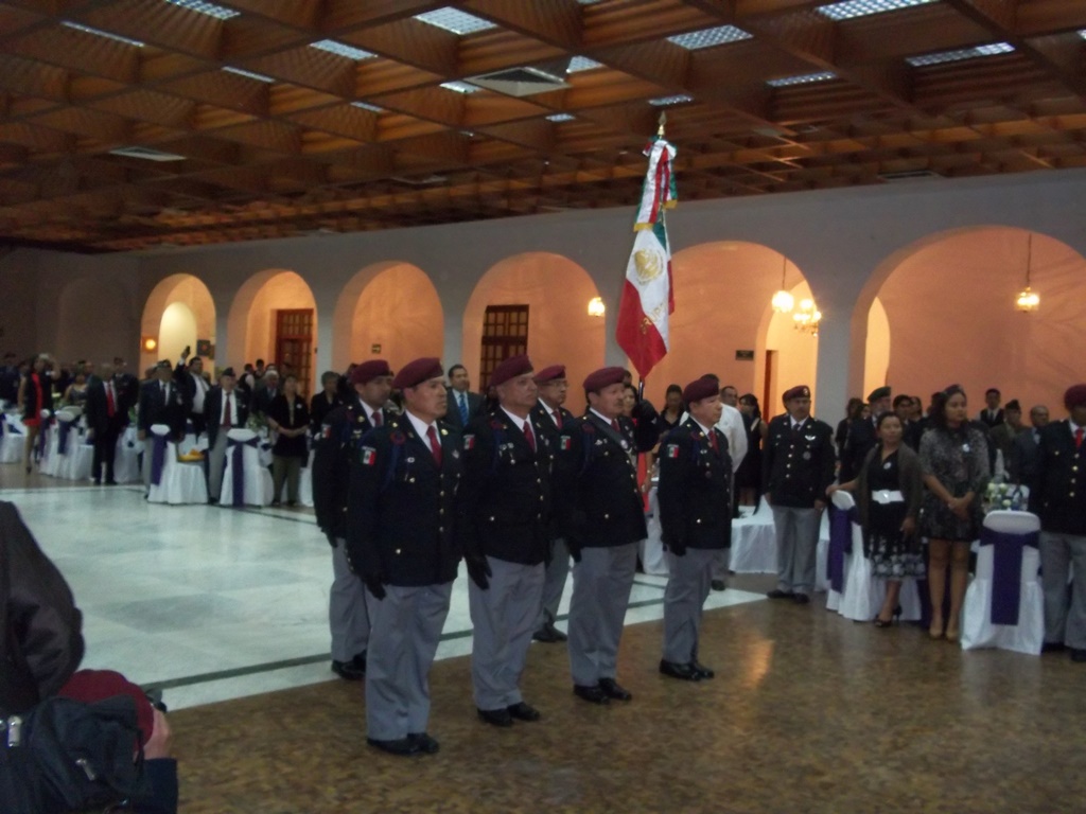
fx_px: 1129
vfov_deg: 39.7
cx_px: 543
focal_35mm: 36
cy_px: 407
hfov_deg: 51.4
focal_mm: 6.5
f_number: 3.1
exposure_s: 1/30
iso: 400
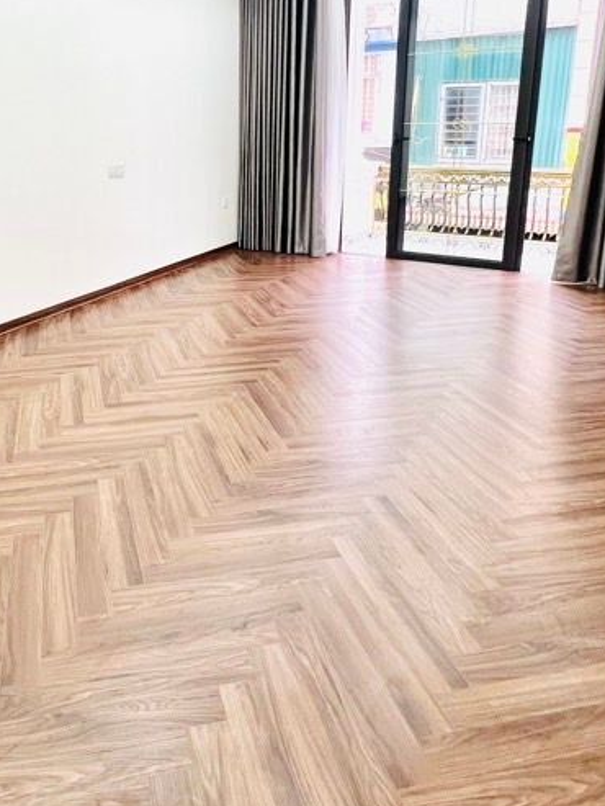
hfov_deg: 50.0
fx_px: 629
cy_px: 276
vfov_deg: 63.8
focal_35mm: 27
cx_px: 178
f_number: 1.8
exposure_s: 1/100
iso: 125
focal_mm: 1.57
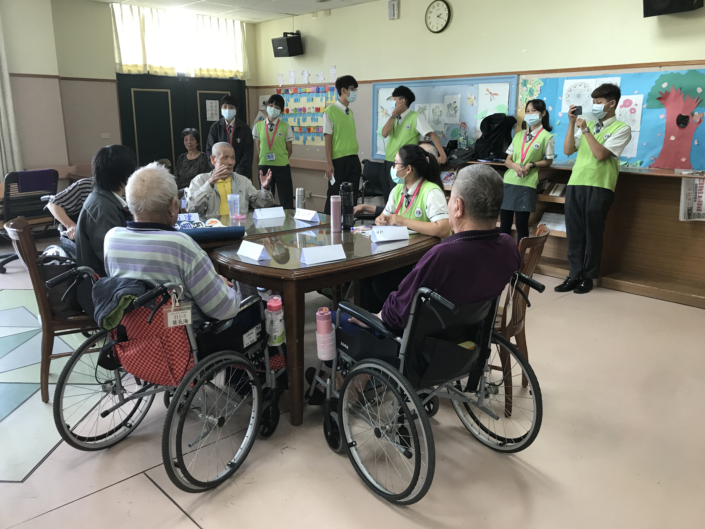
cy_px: 264
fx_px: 570
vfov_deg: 49.7
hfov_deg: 63.4
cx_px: 352
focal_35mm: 28
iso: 32
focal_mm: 3.99
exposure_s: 1/30
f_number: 1.8
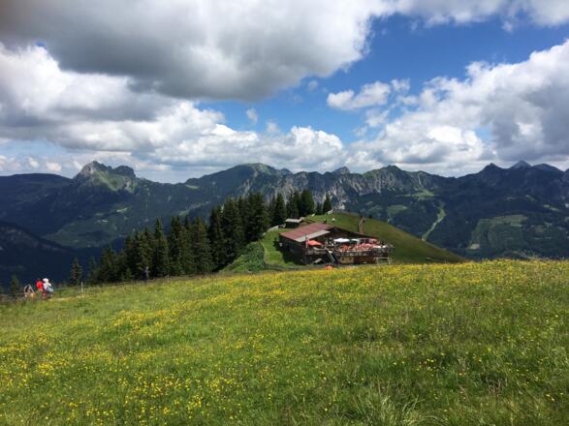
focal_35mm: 29
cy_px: 213
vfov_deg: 48.2
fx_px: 477
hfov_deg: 61.7
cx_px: 284
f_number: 2.2
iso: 25
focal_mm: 4.15
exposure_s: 1/2198
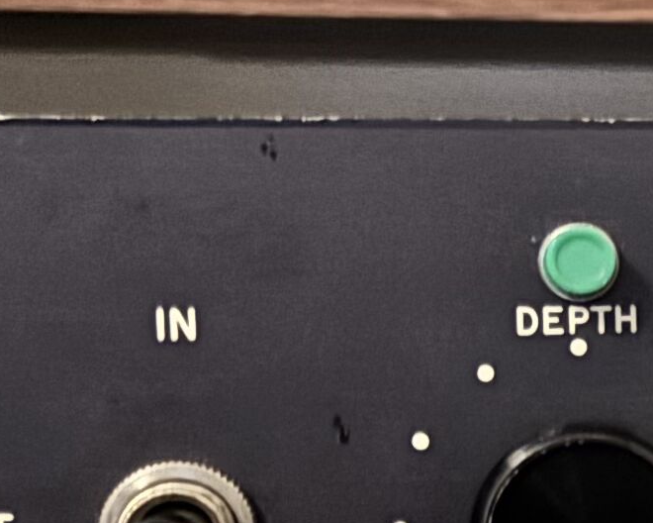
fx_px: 2996
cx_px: 1493
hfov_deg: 10.8
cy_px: 433
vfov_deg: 9.9
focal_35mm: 155
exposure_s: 1/14
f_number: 1.6
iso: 1000
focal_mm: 5.96
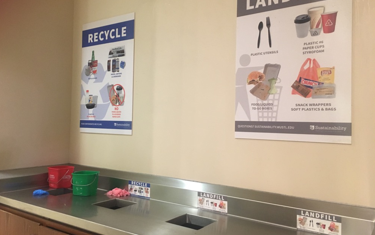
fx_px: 317
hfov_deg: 61.2
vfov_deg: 40.6
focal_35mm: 31
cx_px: 187
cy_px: 113
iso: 200
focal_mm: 4.15
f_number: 2.2
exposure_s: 1/17
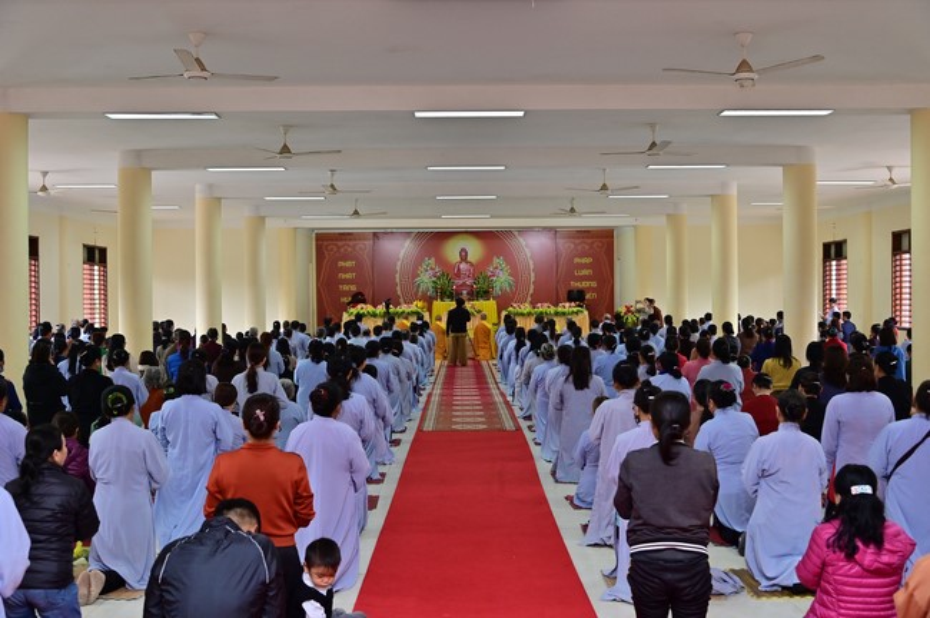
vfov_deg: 33.3
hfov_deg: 48.5
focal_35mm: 40
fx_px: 1032
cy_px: 309
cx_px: 465
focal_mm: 40
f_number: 5.6
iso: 1250
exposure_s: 1/125
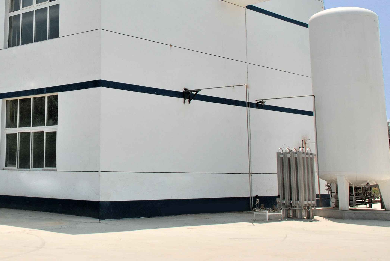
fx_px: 607
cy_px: 35
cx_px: 50
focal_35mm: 56
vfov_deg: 23.7
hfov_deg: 33.9
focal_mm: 20
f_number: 8
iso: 100
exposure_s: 1/250
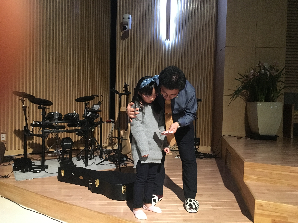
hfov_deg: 61.7
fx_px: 250
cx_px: 149
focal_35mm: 29
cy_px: 112
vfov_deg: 48.2
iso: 250
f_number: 2.2
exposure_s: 1/15
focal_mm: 4.15
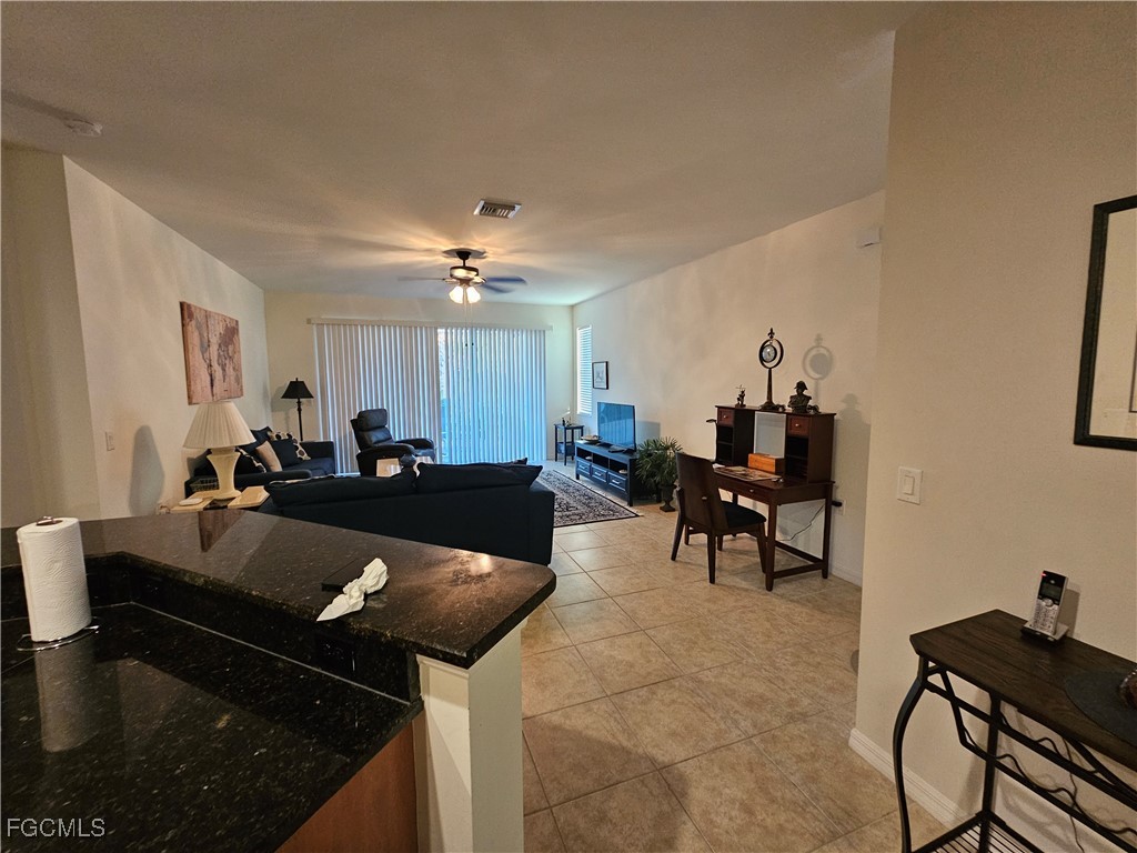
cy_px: 426
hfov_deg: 106.2
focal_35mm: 13
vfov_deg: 89.9
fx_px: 427
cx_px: 568
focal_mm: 2.2
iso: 400
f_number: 2.2
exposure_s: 1/30
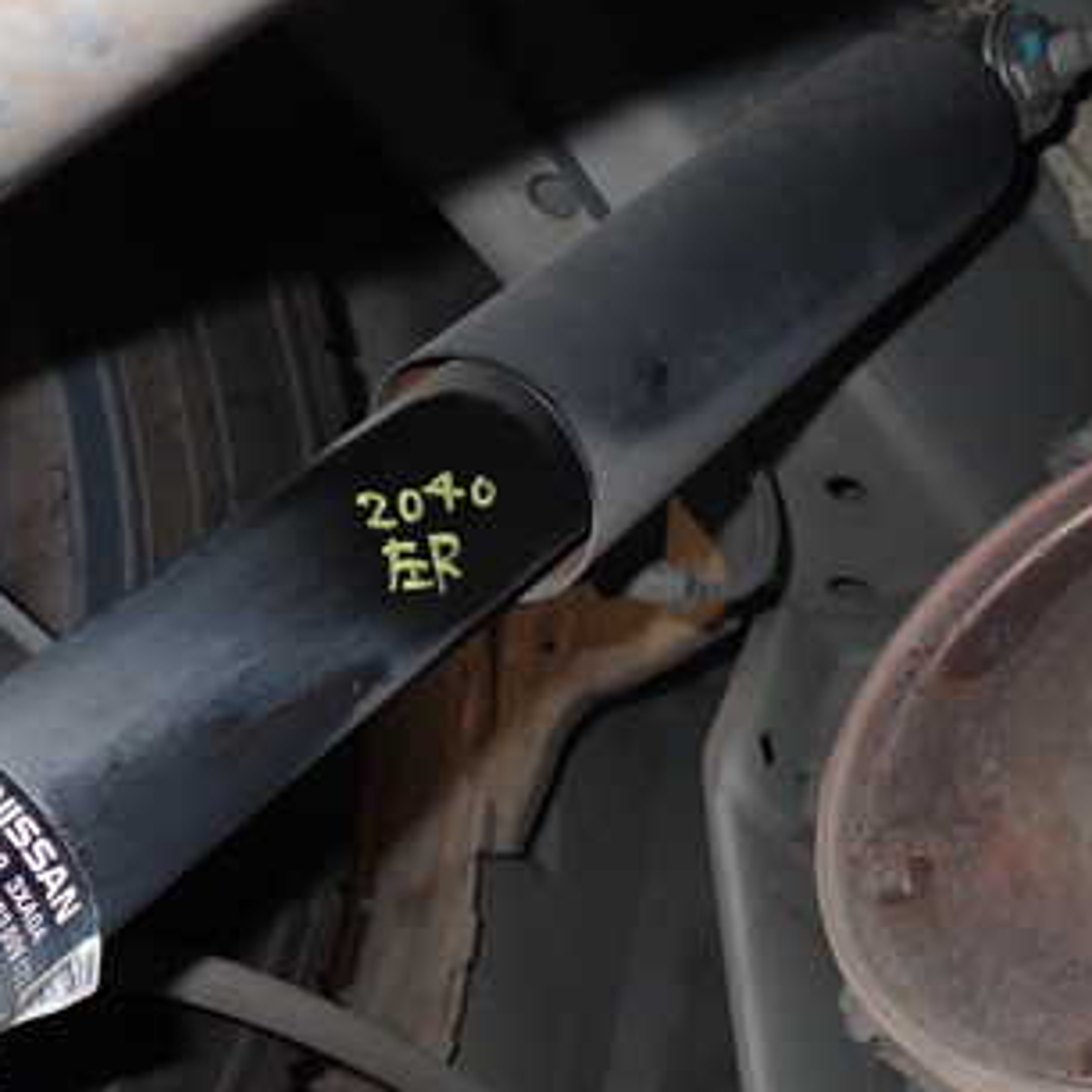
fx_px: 1856
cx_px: 196
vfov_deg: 32.6
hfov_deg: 31.8
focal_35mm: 52
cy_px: 703
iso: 250
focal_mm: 5.4
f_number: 6.3
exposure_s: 1/30
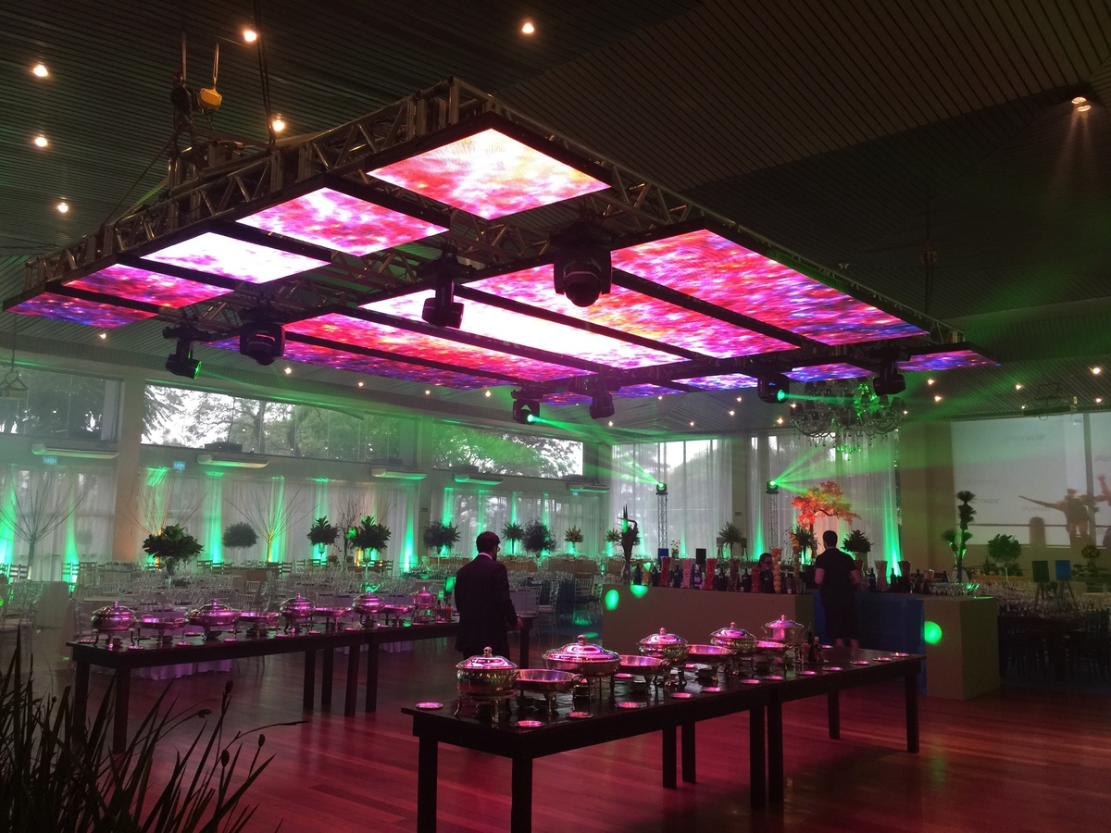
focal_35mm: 29
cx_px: 556
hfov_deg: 61.7
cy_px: 416
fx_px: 931
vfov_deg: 48.2
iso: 50
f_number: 2.2
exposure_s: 1/15
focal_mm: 4.15
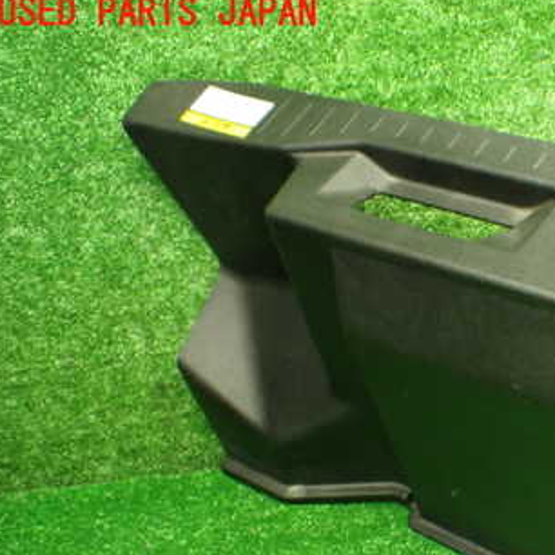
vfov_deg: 32.3
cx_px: 531
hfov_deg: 30.8
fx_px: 943
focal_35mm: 52
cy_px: 399
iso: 800
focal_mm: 5.4
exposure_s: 1/60
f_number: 2.3
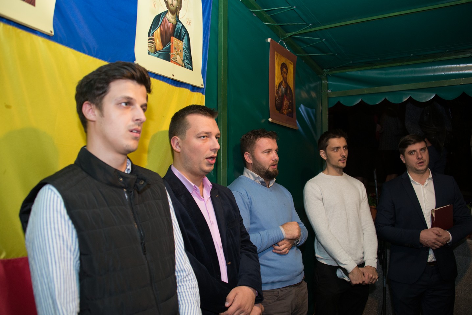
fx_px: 367
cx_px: 236
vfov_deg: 46.4
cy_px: 158
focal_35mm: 28
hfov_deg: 65.5
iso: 1600
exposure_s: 1/80
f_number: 3.5
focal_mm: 28
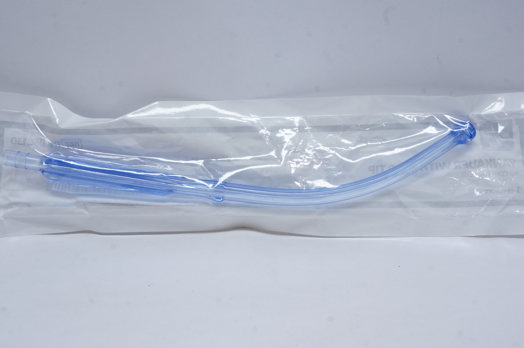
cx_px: 262
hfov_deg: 37.9
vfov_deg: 25.7
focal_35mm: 52
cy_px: 174
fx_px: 763
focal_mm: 35
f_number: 14
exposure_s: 1/10
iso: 400
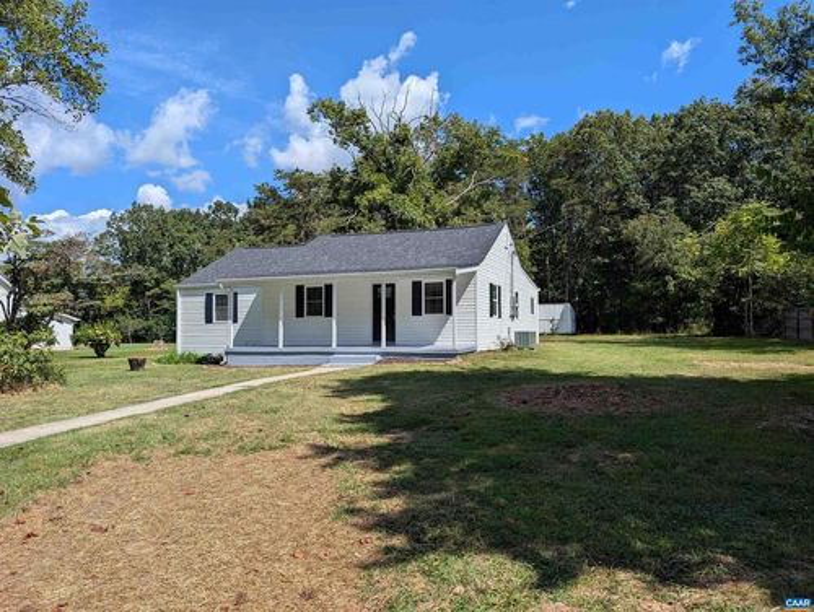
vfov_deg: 56.9
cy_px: 306
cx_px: 407
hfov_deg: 71.5
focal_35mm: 24
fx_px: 565
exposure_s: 1/1357
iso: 20
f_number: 1.68
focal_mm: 6.9
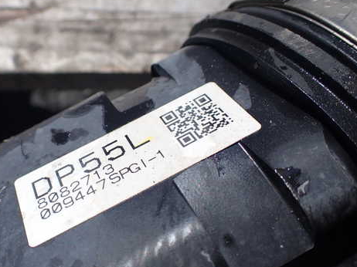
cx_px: 135
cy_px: 150
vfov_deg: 36.7
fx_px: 402
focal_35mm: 39
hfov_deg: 47.5
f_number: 9
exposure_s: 1/200
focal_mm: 5.4
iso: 100
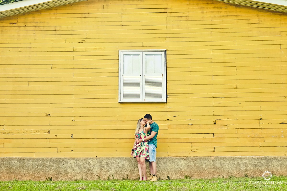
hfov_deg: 31.4
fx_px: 510
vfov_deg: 21.2
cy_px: 96
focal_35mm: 64
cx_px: 144
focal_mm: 42.5
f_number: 7.1
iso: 250
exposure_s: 1/100
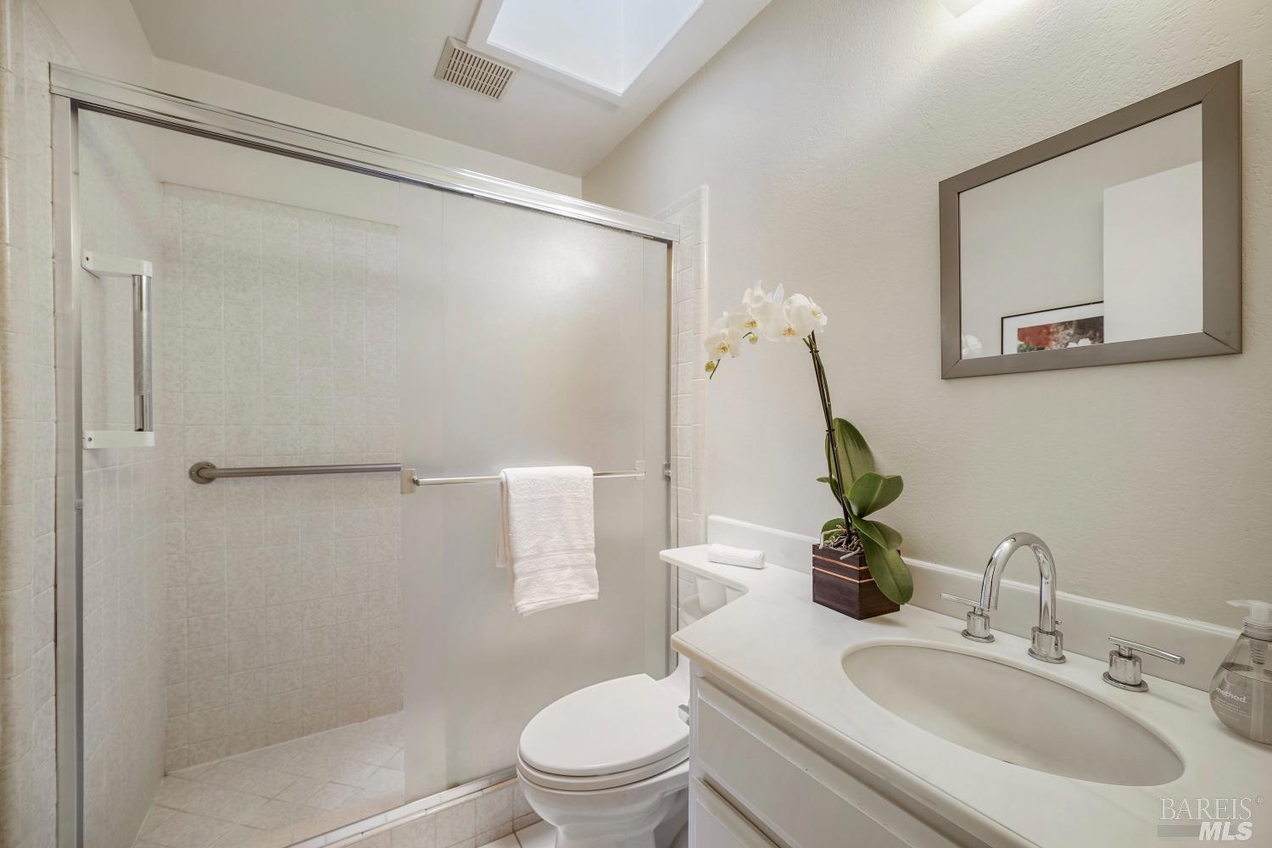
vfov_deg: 81.2
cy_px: 424
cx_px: 636
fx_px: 495
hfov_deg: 104.3
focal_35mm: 14
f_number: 8
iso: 100
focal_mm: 14
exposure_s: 1
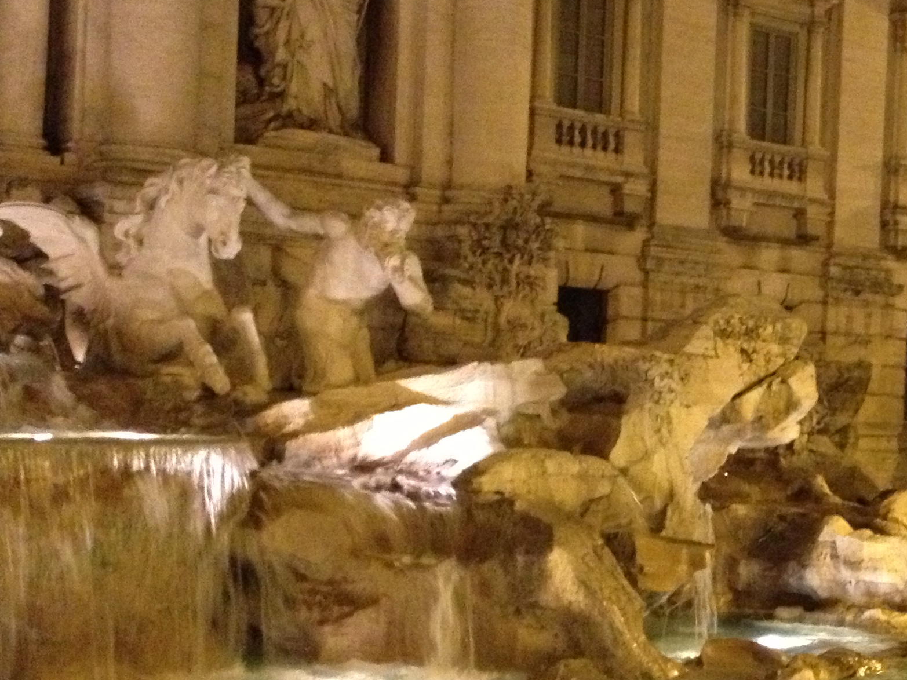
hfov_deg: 25.3
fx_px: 1913
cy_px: 427
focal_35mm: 73
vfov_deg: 20.1
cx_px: 927
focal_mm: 4.28
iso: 640
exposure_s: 1/15
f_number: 2.4
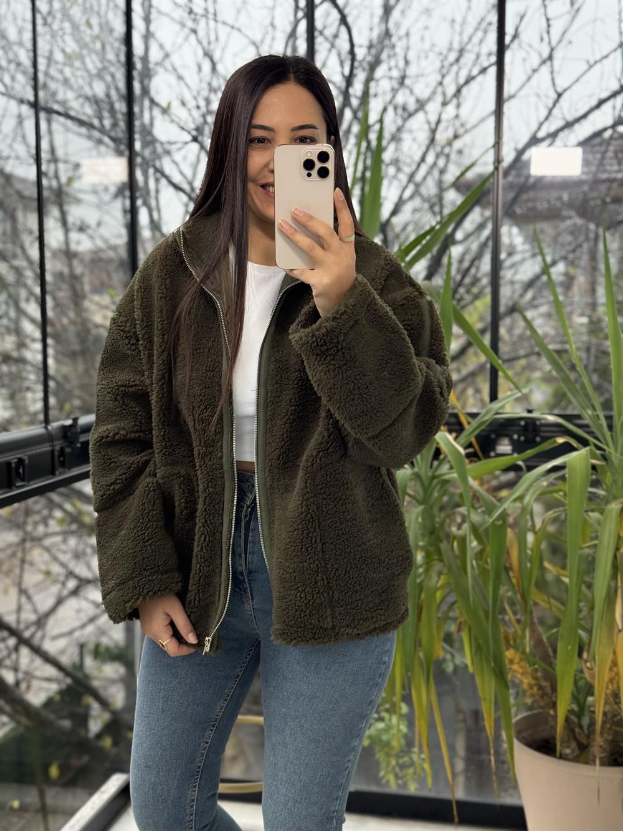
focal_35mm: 48
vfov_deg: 39.7
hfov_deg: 30.3
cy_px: 416
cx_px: 312
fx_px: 1152
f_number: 1.78
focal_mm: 6.76
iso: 100
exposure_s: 1/100
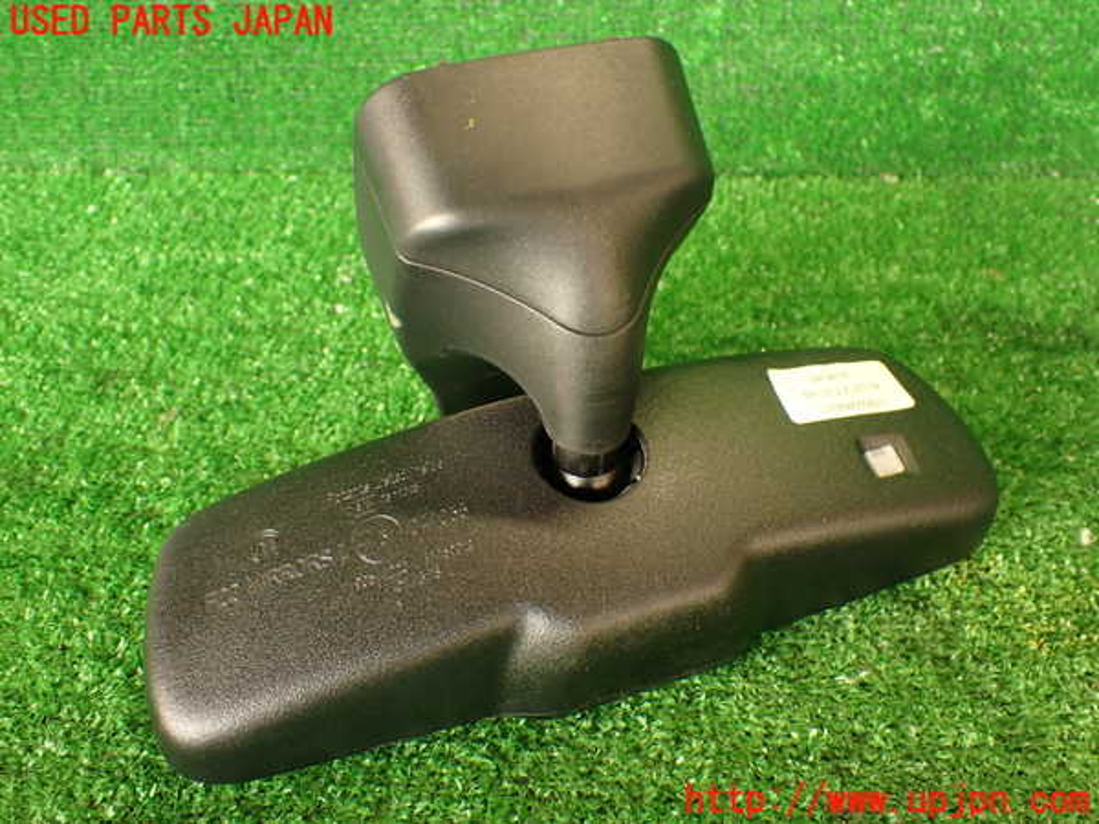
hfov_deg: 51.4
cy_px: 412
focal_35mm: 36
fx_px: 1143
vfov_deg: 39.7
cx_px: 550
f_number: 2.5
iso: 200
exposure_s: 1/40
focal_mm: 6.37
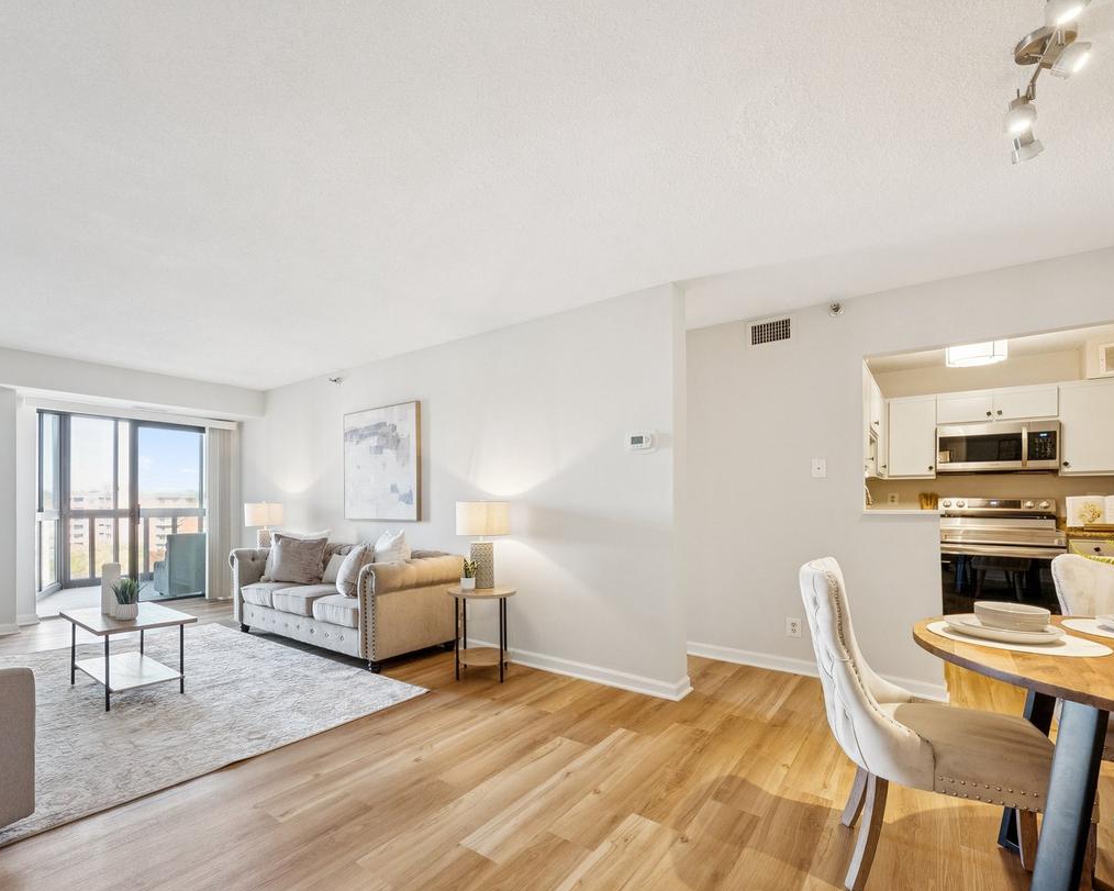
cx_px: 476
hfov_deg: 92.5
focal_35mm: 16
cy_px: 492
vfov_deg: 80.1
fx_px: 527
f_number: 7.1
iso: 640
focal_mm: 12
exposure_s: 1/40
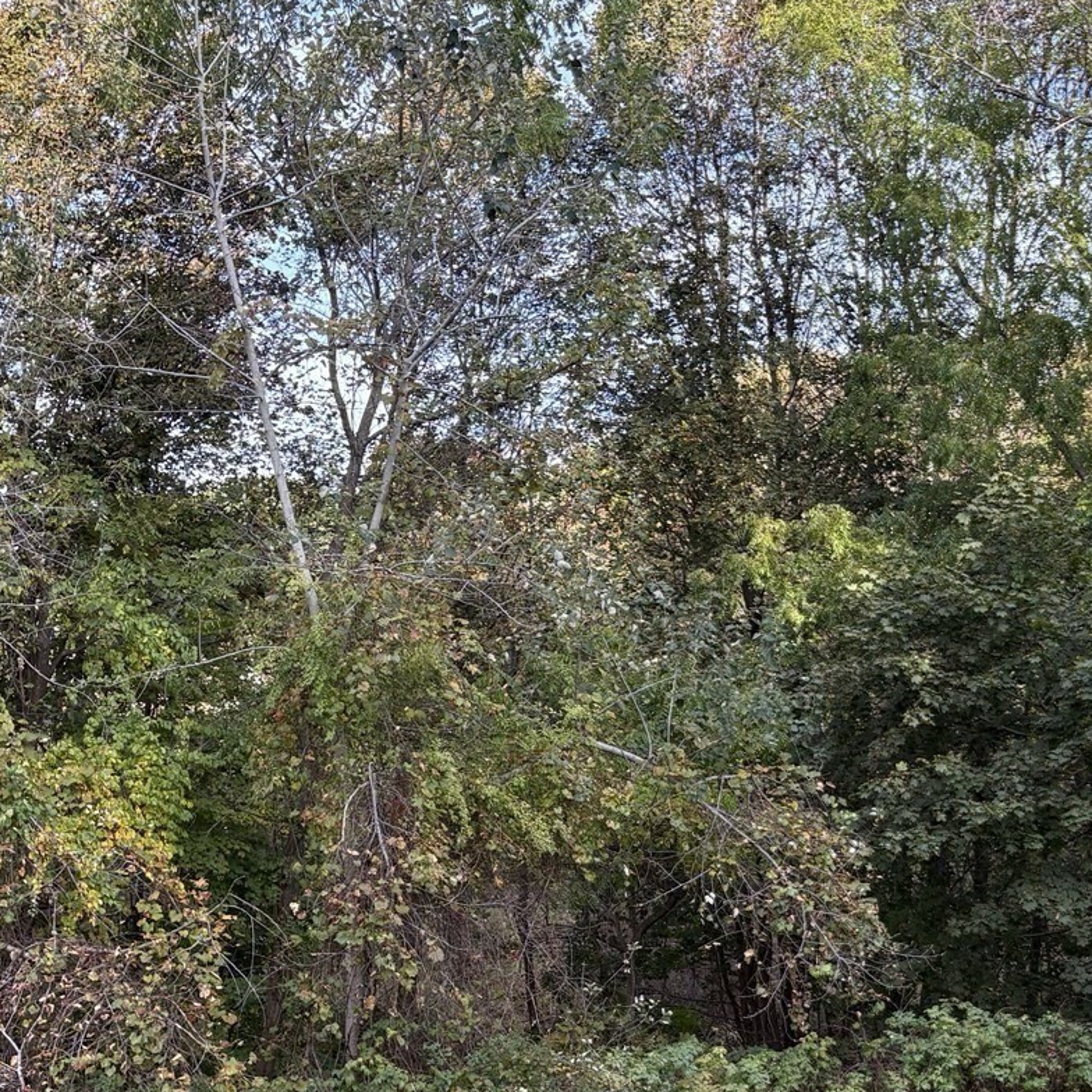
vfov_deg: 27.9
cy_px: 905
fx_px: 2141
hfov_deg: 28.6
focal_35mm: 60
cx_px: 533
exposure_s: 1/270
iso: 50
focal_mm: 5.96
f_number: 1.6
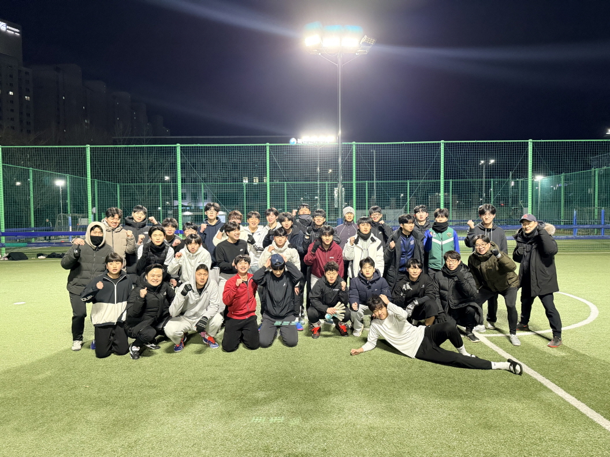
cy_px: 228
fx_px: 423
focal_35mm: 24
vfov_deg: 56.8
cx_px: 305
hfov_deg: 71.6
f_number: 1.78
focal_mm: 6.76
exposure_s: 1/60
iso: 500
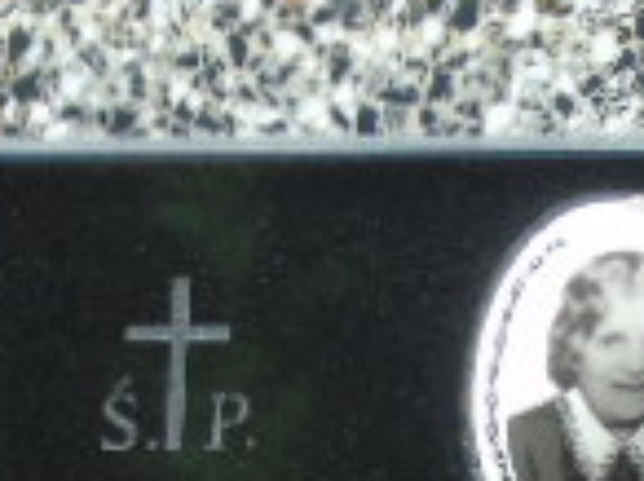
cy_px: 922
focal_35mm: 474
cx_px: 216
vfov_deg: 3.1
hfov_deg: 4.2
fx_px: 8804
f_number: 4.4
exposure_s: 1/200
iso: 80
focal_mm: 19
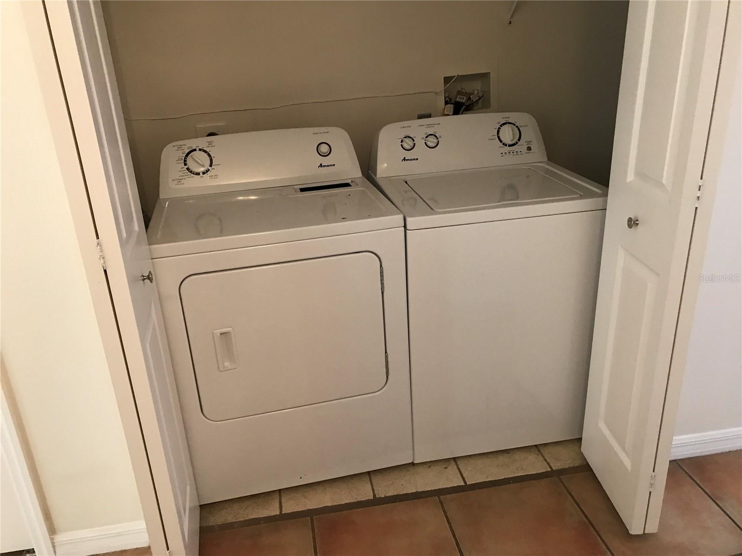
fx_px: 600
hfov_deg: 63.4
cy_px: 278
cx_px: 371
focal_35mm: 28
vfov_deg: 49.7
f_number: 1.8
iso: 50
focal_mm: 3.99
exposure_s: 1/15
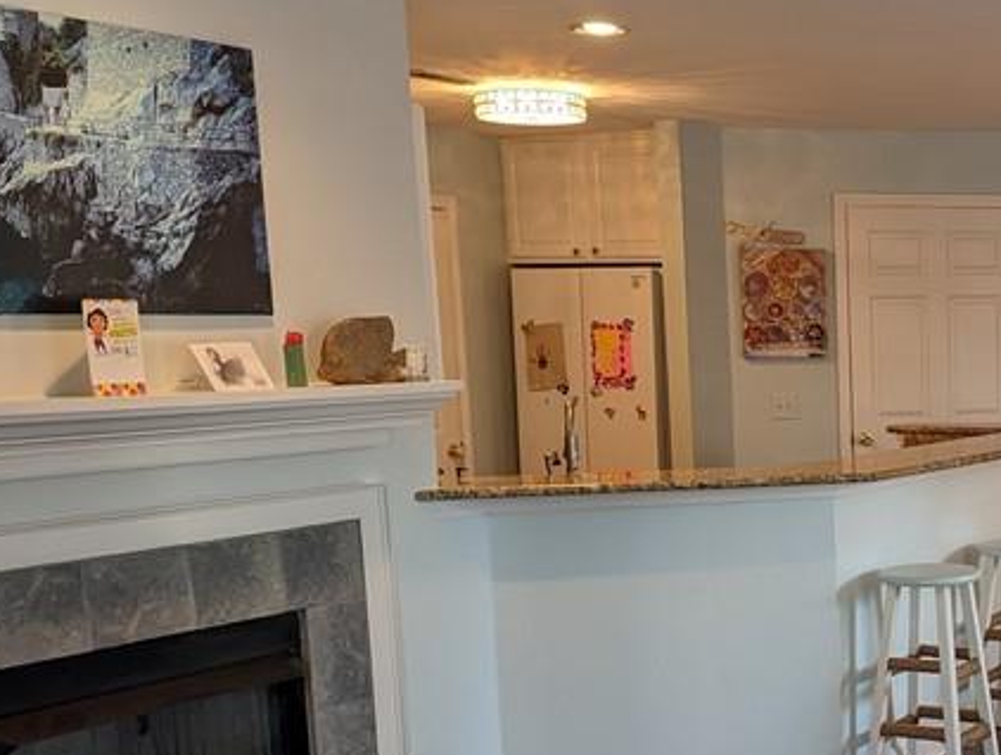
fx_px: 1680
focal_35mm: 58
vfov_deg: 24.8
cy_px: 639
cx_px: 1007
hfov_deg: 30.7
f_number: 1.85
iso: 57
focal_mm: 6.81
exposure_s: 1/40
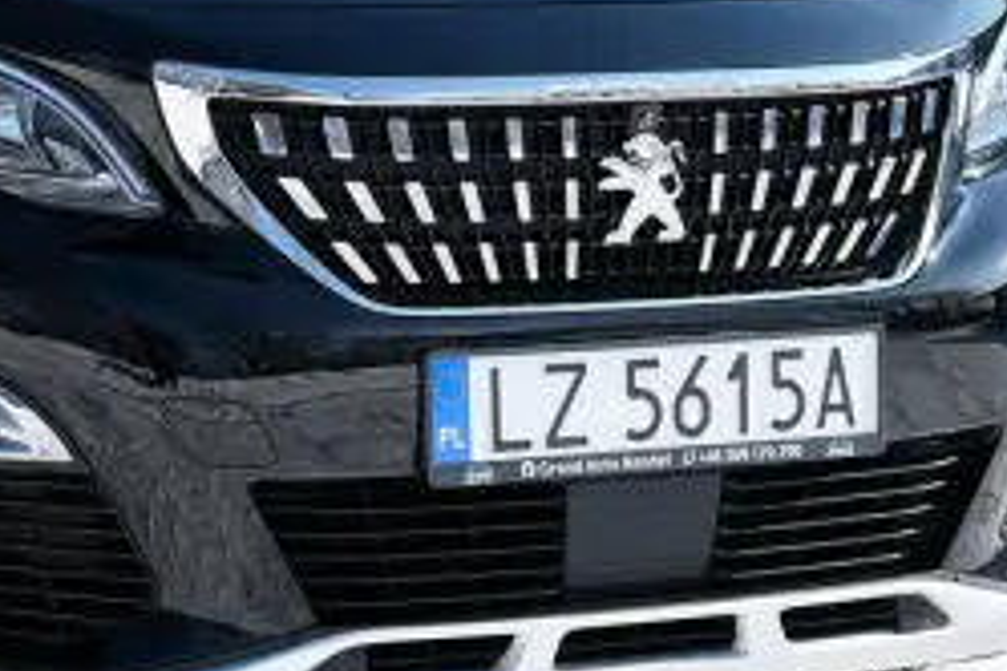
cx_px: 53
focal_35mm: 157
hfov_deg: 12.9
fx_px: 4391
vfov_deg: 8.7
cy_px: 61
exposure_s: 1/750
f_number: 5.6
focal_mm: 40.7
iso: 320
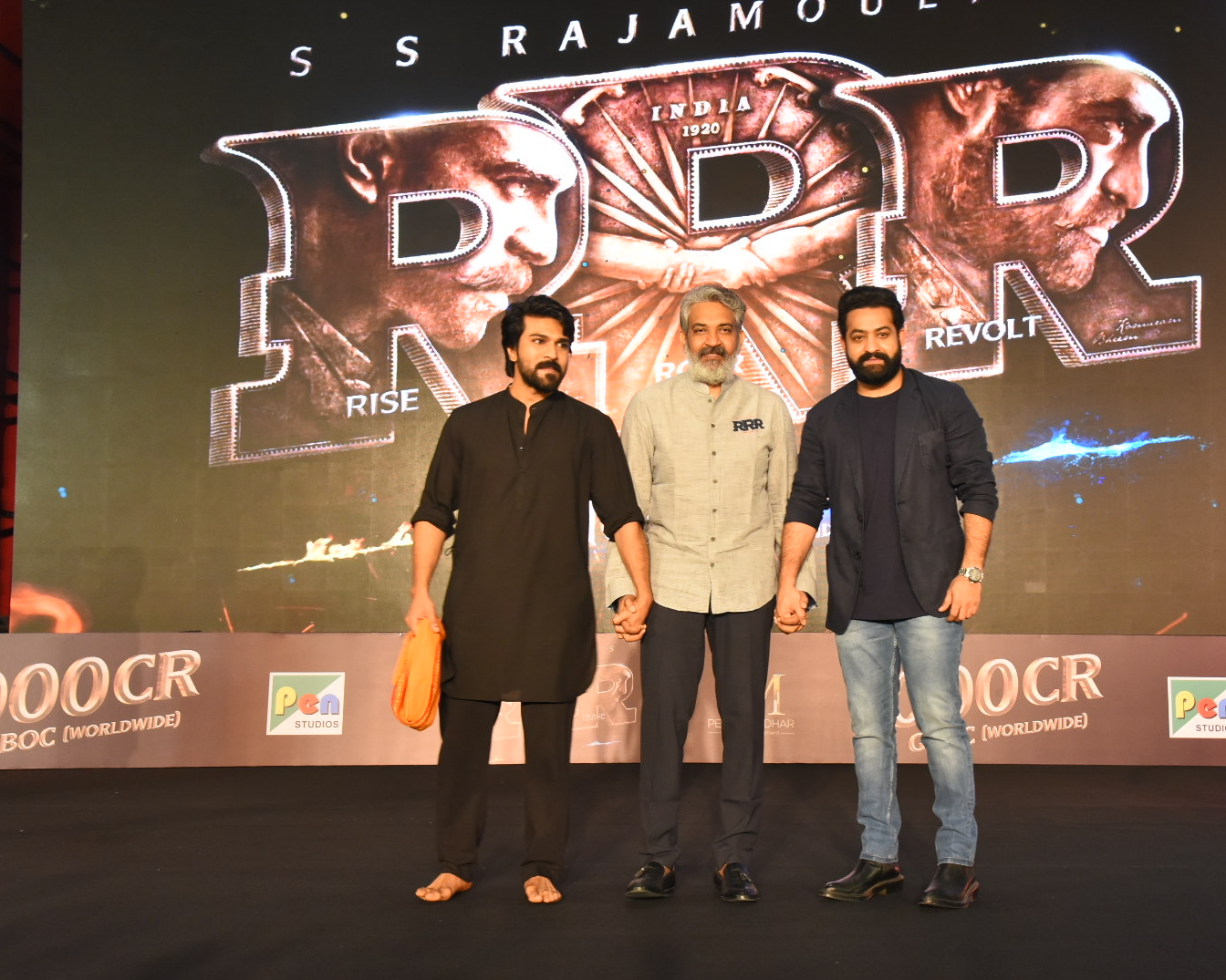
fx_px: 1560
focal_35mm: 43
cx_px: 722
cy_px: 490
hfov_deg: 42.7
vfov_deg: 34.9
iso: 2500
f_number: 5.6
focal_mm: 38
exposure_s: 1/50
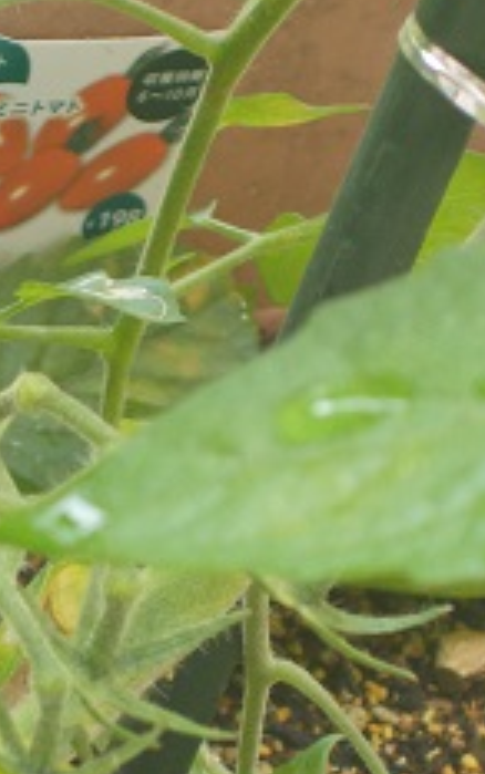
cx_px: 28
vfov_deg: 10.1
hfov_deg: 6.3
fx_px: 4370
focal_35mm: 207
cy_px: 498
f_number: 5.5
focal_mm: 17.6
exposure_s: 1/25
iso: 200
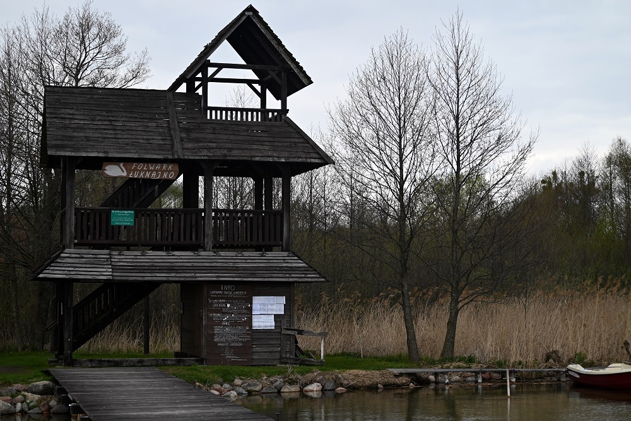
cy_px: 210
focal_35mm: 75
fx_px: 1315
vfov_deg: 18.2
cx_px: 316
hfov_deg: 27.0
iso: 250
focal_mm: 75
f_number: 4.5
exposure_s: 1/500
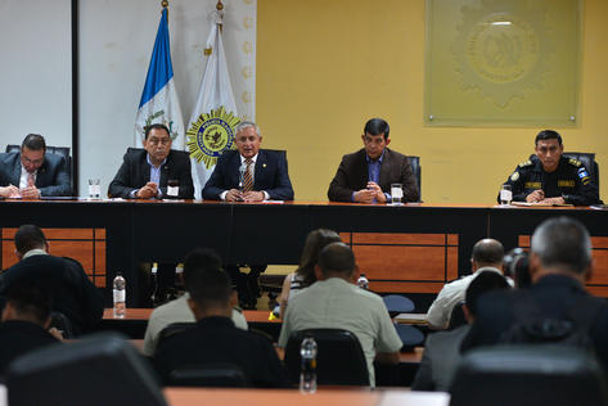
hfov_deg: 15.9
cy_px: 194
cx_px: 291
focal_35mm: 129
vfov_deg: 10.6
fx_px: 2180
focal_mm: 122
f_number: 4
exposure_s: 1/80
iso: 1600
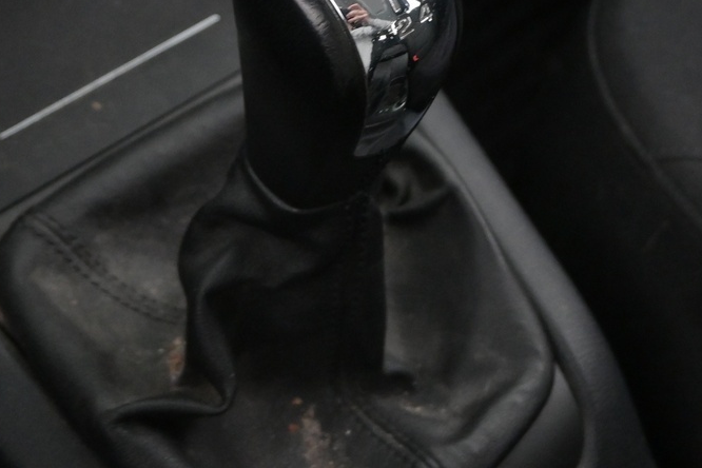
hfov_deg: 27.7
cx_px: 383
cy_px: -8
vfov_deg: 18.2
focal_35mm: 73
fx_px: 1423
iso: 2500
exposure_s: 1/40
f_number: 3.8
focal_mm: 20
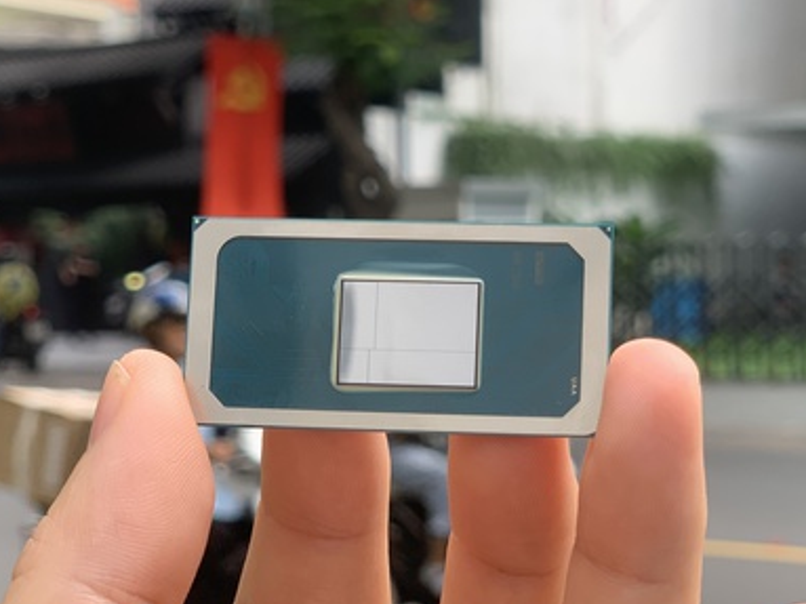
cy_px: 231
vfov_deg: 16.9
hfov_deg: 22.5
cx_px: 442
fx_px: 2025
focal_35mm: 87
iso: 16
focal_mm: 6
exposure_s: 1/122
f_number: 2.4
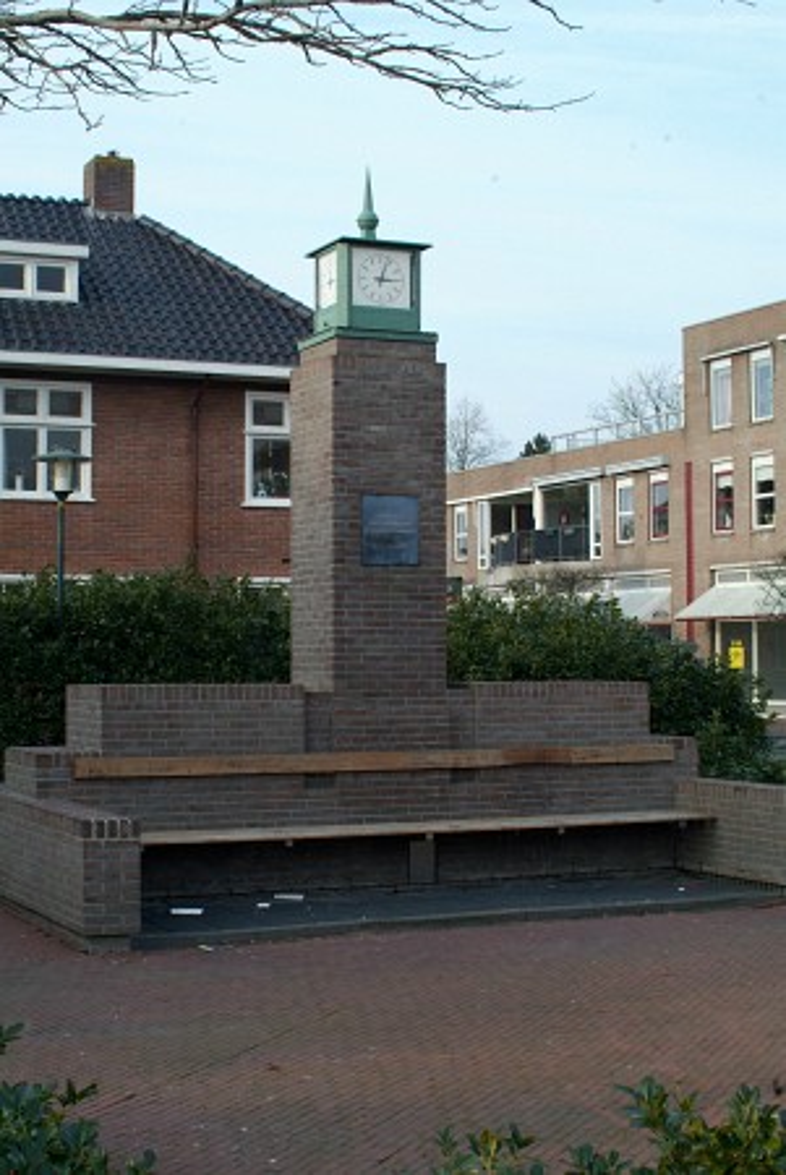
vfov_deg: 37.5
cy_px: 588
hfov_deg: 25.6
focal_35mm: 53
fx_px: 1732
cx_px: 393
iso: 400
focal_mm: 35
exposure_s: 1/180
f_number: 9.5
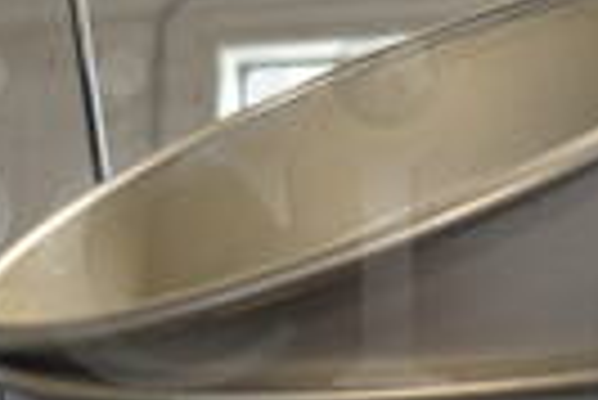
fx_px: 2062
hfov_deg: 16.4
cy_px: 256
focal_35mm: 124
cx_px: 121
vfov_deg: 11.1
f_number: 3.5
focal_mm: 18
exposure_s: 1/30
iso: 140
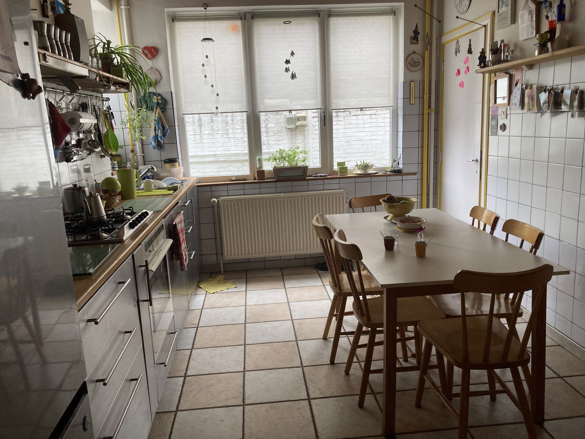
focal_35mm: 28
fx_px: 473
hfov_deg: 63.4
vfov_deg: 49.7
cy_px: 220
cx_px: 292
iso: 80
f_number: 1.8
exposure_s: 1/70
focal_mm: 3.99
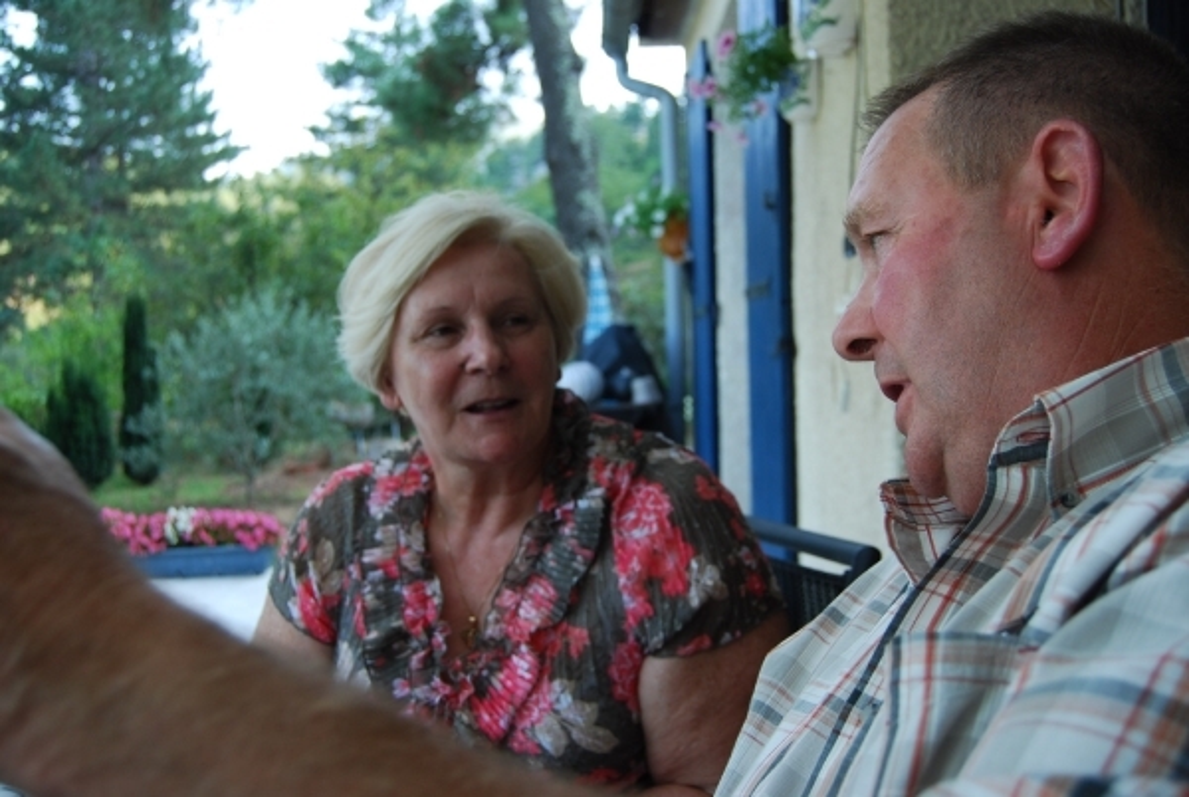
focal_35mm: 36
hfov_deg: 53.1
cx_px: 594
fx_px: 1191
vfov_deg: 37.0
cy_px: 398
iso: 200
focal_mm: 24
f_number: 4.5
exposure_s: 1/80
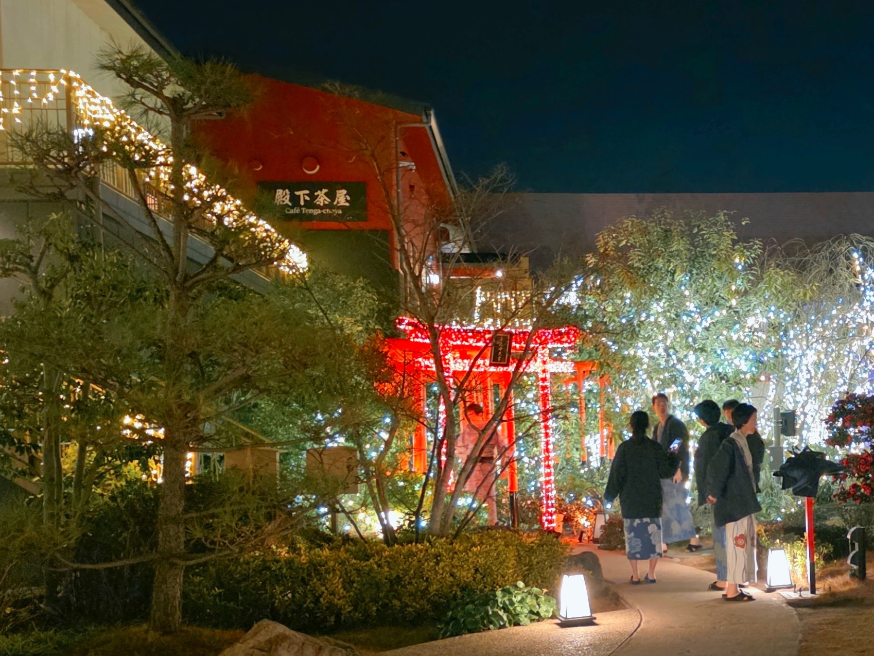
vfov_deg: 27.7
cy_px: 470
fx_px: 1313
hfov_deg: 35.6
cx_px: 697
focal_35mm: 52
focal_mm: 6.3
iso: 2000
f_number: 1.7
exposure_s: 1/120
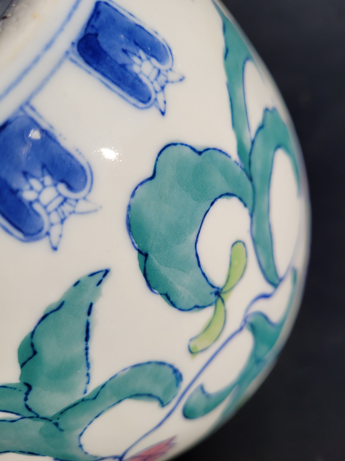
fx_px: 346
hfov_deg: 53.1
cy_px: 230
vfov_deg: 67.3
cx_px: 172
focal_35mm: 26
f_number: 1.8
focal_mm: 5.4
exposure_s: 1/4279
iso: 40
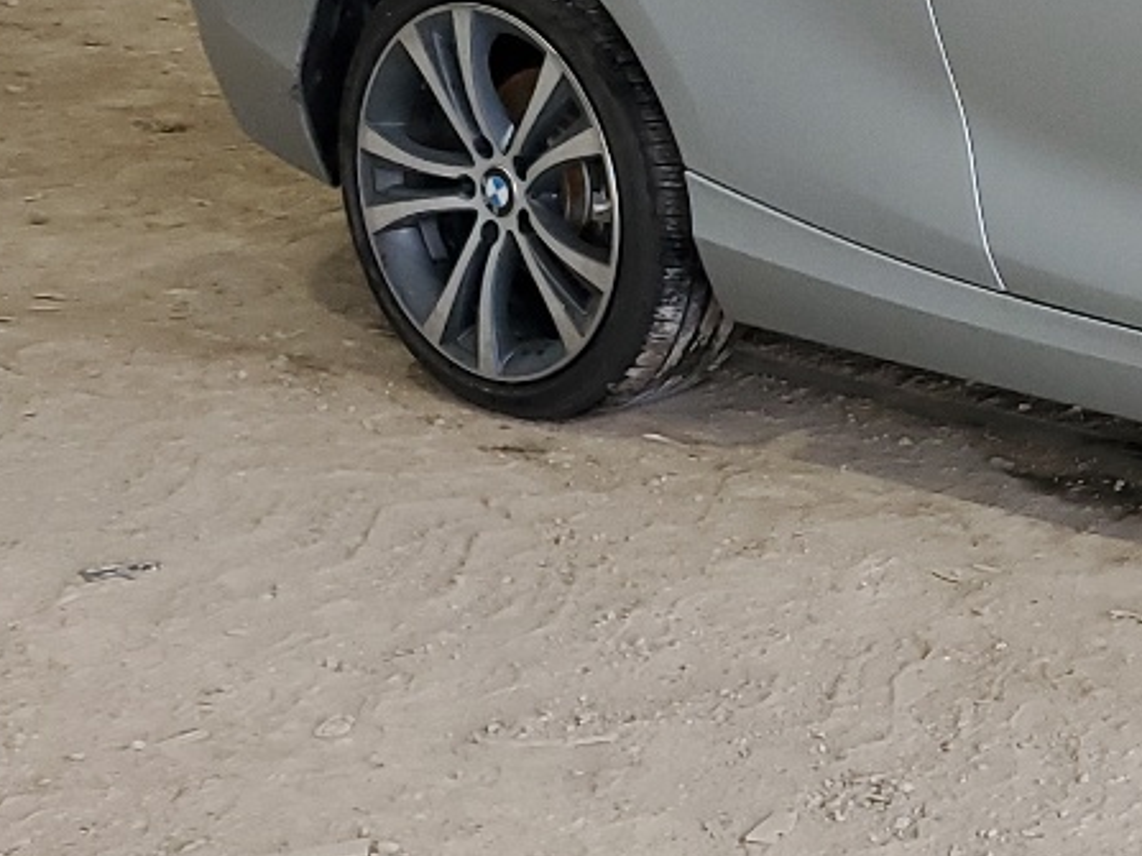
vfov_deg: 15.8
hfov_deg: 17.5
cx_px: 2006
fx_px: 3067
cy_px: 148
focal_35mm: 93
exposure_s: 1/60.2
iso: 69
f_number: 1.5
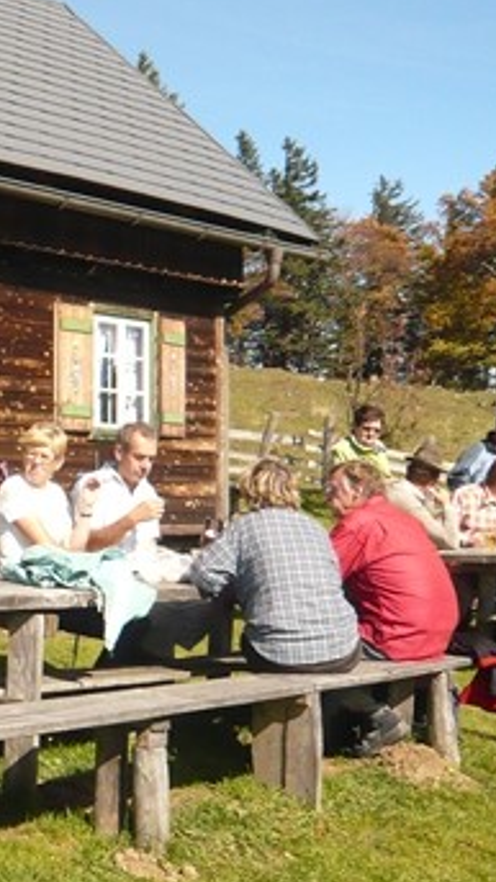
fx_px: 1332
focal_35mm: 57
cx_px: -252
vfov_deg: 36.5
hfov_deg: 18.6
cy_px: 355
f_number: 8
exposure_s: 1/200
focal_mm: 4.6
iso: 200
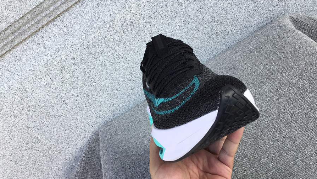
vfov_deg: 34.7
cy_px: 88
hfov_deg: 58.0
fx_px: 286
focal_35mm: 34
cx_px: 159
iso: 25
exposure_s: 1/245
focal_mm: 3.3
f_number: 2.4
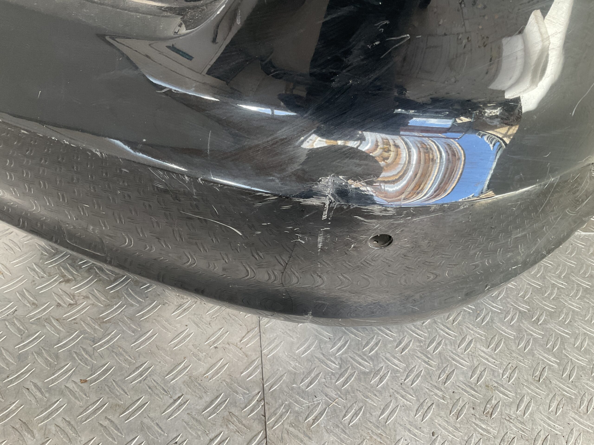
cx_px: 297
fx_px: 498
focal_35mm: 29
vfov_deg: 48.2
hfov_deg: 61.7
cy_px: 222
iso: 64
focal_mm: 3
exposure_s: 1/120
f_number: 1.8
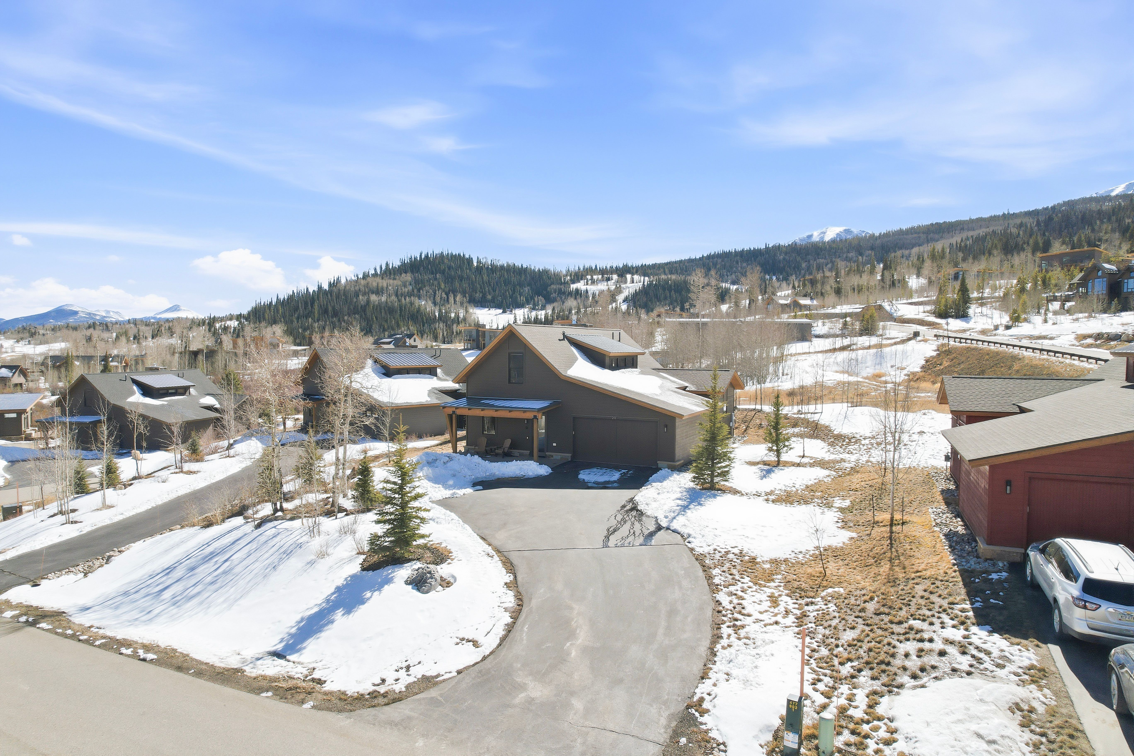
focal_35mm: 22
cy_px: 378
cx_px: 567
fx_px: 693
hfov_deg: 78.6
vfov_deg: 57.2
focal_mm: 8.4
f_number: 2.8
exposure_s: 1/3000
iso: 110
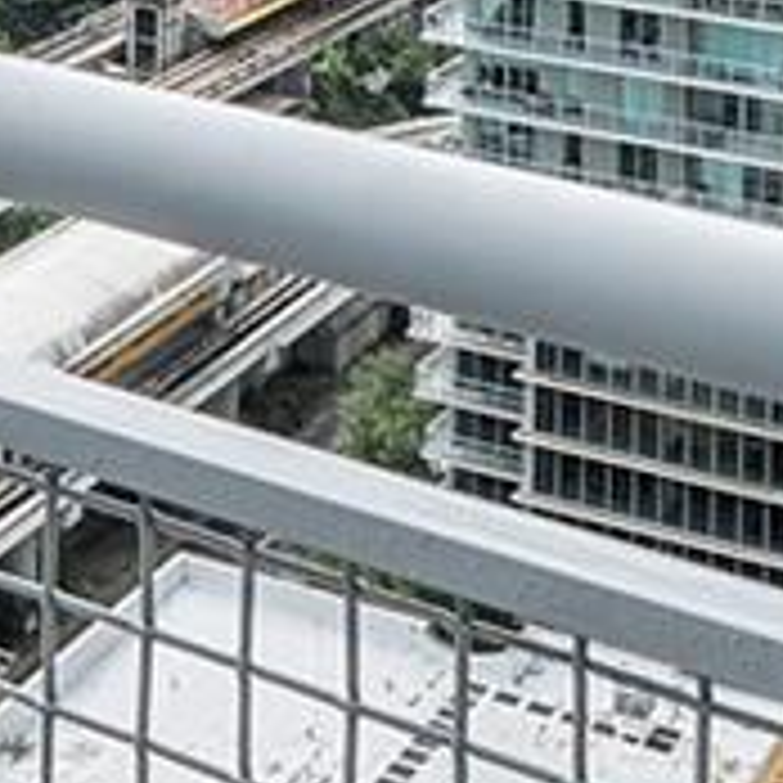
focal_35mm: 117
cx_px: -382
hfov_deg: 14.0
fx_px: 2994
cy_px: -819
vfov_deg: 12.9
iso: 100
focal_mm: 10
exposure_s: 1/60
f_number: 11
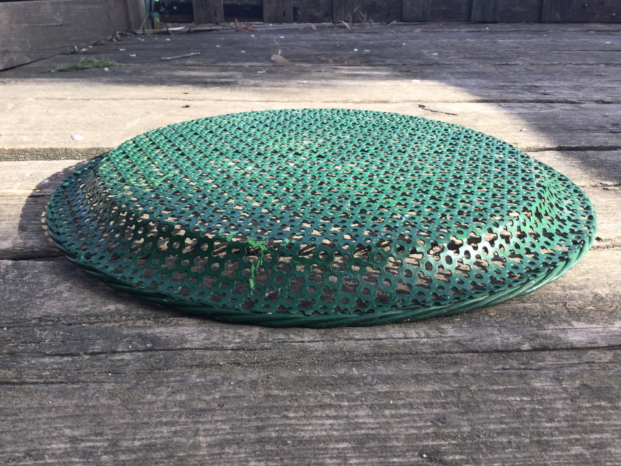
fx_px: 556
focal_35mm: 31
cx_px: 310
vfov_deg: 45.4
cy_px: 233
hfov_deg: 58.4
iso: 25
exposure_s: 1/167
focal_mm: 3.3
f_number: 2.4
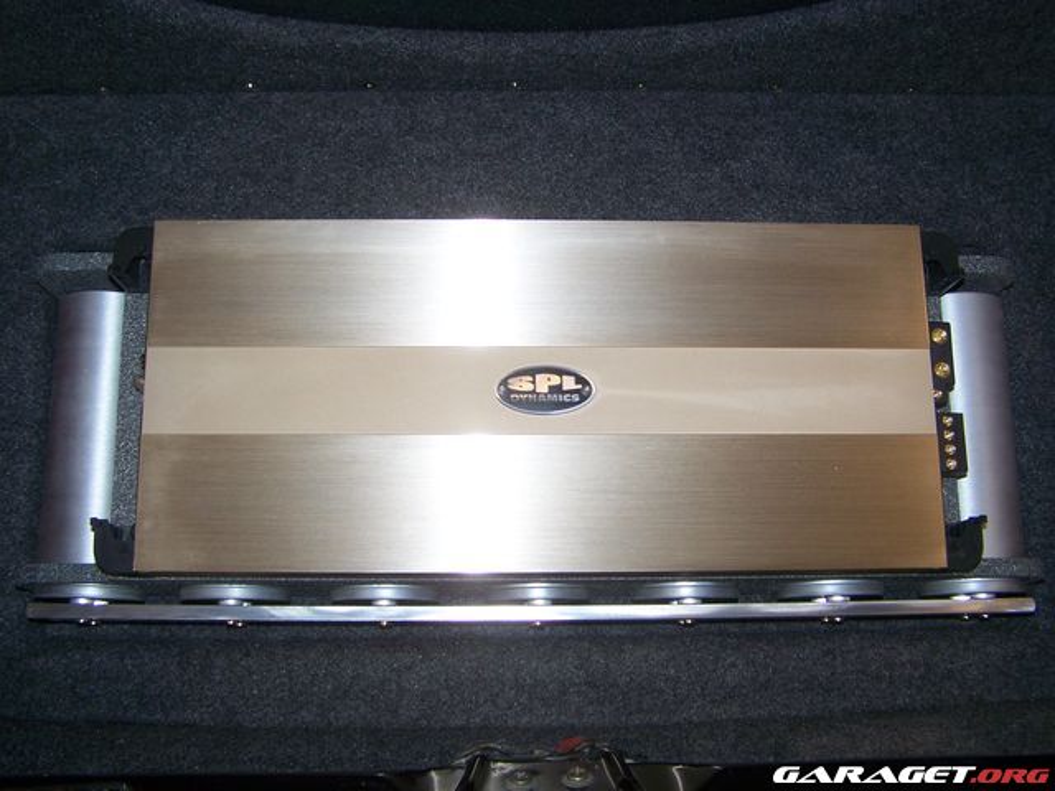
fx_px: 1158
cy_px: 396
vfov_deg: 37.7
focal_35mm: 38
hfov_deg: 49.0
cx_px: 528
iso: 80
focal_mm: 6.3
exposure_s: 1/60
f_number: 2.8
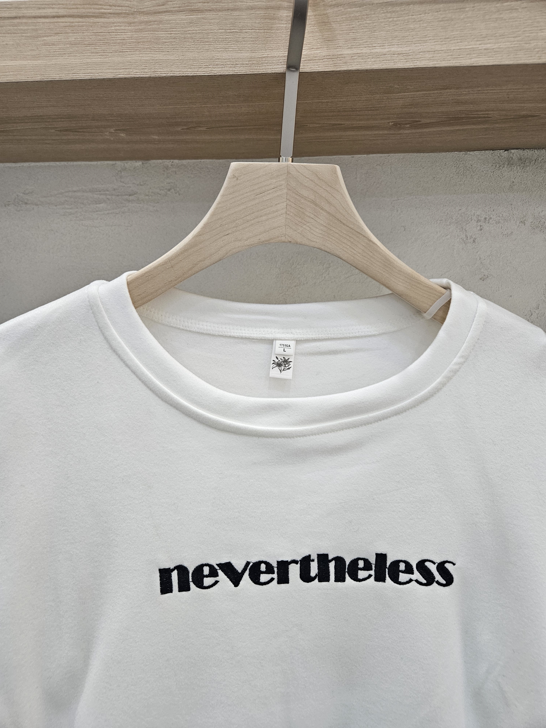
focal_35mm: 23
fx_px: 484
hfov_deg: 58.9
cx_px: 273
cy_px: 364
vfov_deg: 73.9
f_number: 1.8
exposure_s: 1/120
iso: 160
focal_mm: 5.4
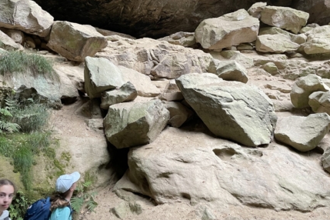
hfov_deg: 55.8
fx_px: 312
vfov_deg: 38.4
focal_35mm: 34
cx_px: 157
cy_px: 73
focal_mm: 4.2
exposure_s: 1/60
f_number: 1.6
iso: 160
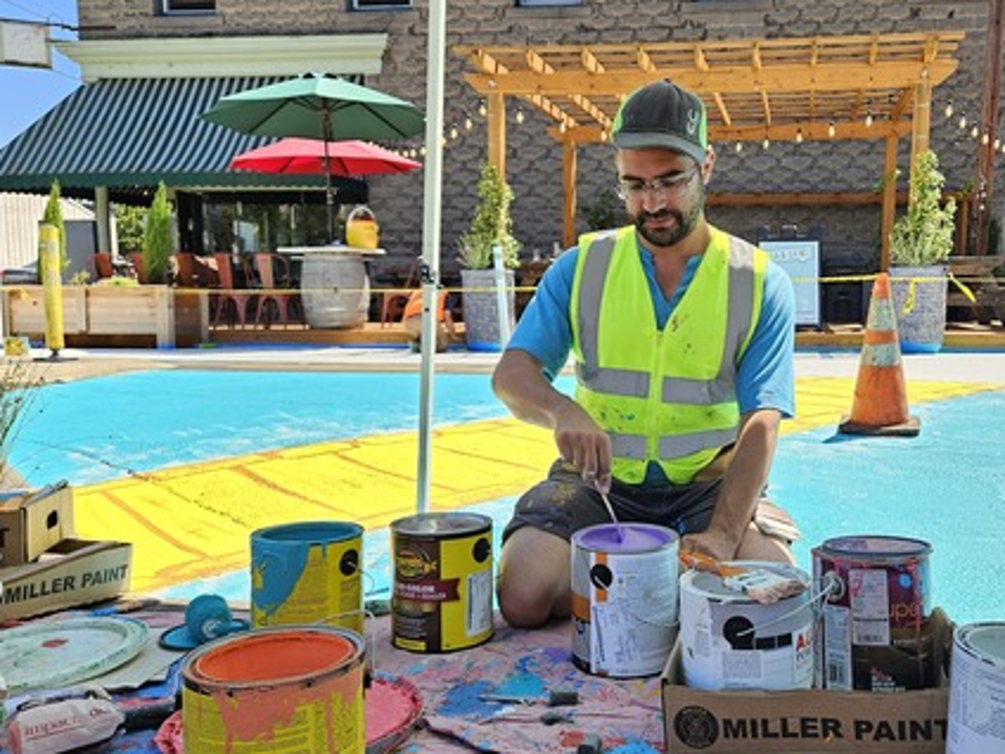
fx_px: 929
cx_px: 657
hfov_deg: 55.8
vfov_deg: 44.1
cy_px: 395
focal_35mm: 32
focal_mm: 5.4
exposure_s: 1/317
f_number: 1.8
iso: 25
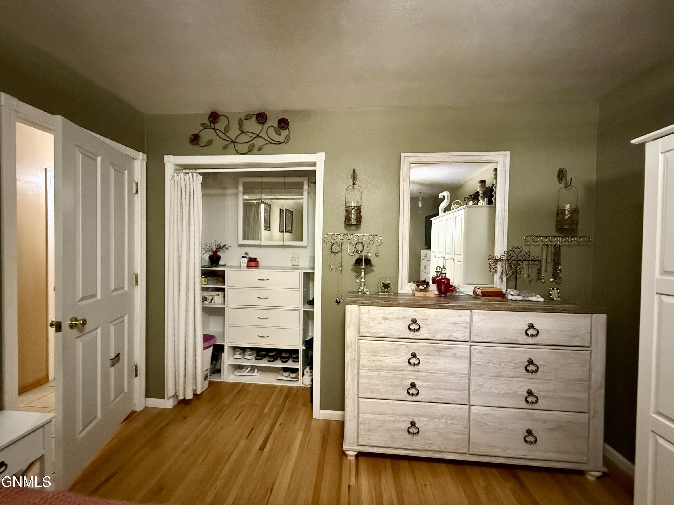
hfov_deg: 102.1
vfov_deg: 85.7
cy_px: 252
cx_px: 337
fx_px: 273
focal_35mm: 14
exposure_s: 1/60
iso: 1250
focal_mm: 2.22
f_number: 2.2
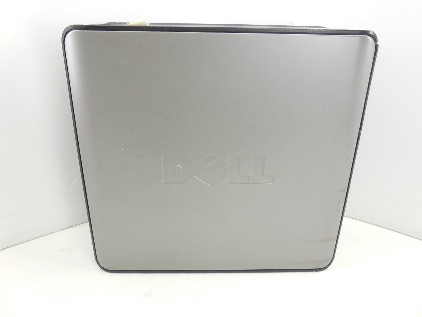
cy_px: 158
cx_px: 211
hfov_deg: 67.3
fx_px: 317
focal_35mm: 26
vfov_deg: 53.1
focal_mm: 4.6
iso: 400
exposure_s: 1/30
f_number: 3.5
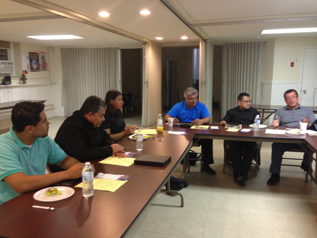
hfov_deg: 55.4
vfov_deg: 42.9
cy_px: 119
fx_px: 302
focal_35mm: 33
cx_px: 158
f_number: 2.4
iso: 160
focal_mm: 4.13
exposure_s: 1/20
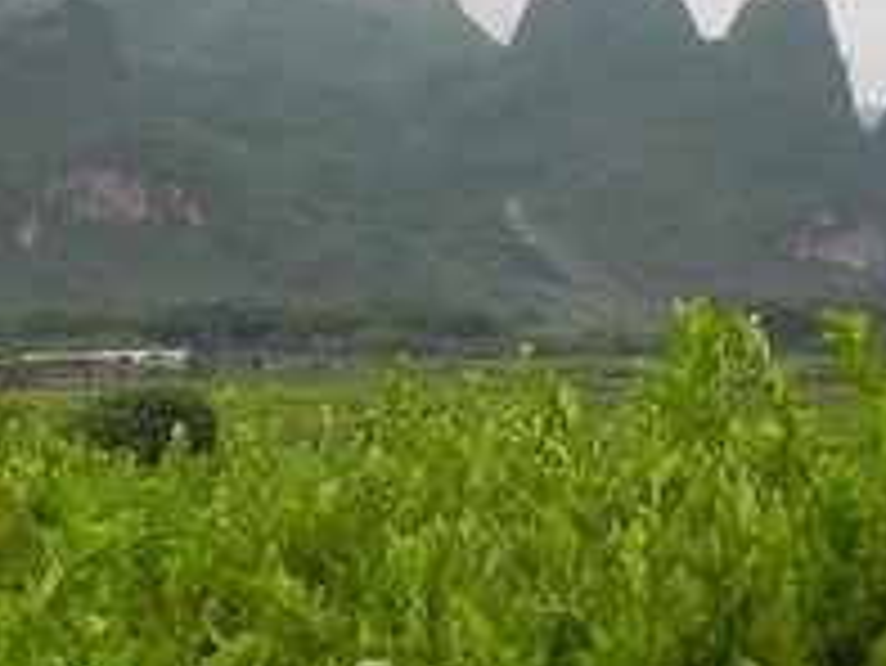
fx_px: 5993
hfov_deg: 8.5
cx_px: 418
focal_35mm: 234
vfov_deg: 6.3
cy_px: 2
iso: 160
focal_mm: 11.8
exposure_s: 1/142
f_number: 4.5
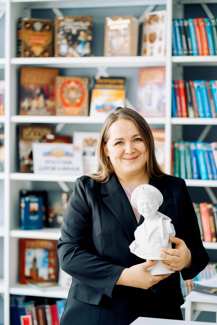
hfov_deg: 16.1
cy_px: 162
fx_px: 768
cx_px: 108
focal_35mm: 85
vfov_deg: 23.9
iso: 640
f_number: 2.5
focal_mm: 85
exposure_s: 1/125
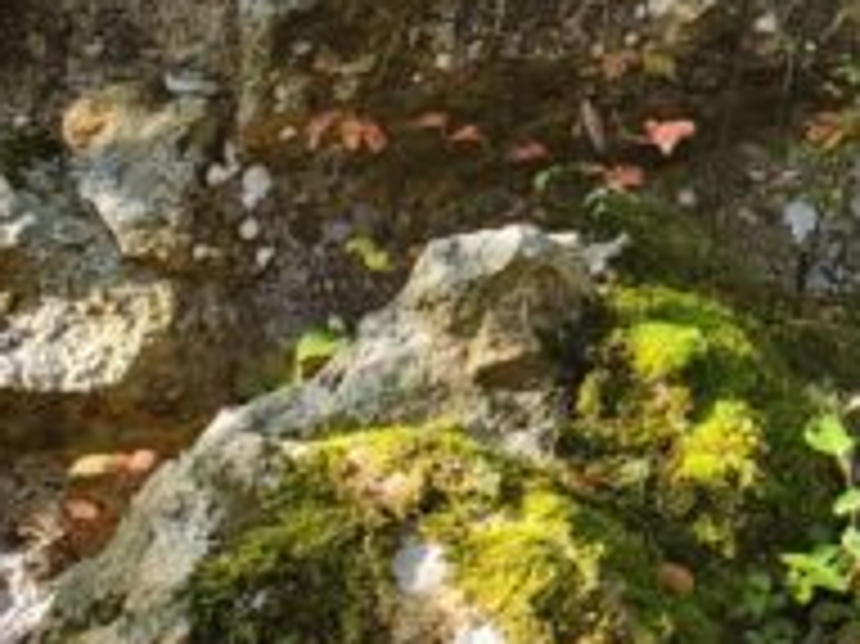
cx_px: 1864
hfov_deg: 12.3
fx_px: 3377
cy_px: -419
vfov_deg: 10.4
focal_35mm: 136
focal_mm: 4.3
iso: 50
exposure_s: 1/108
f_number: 2.4
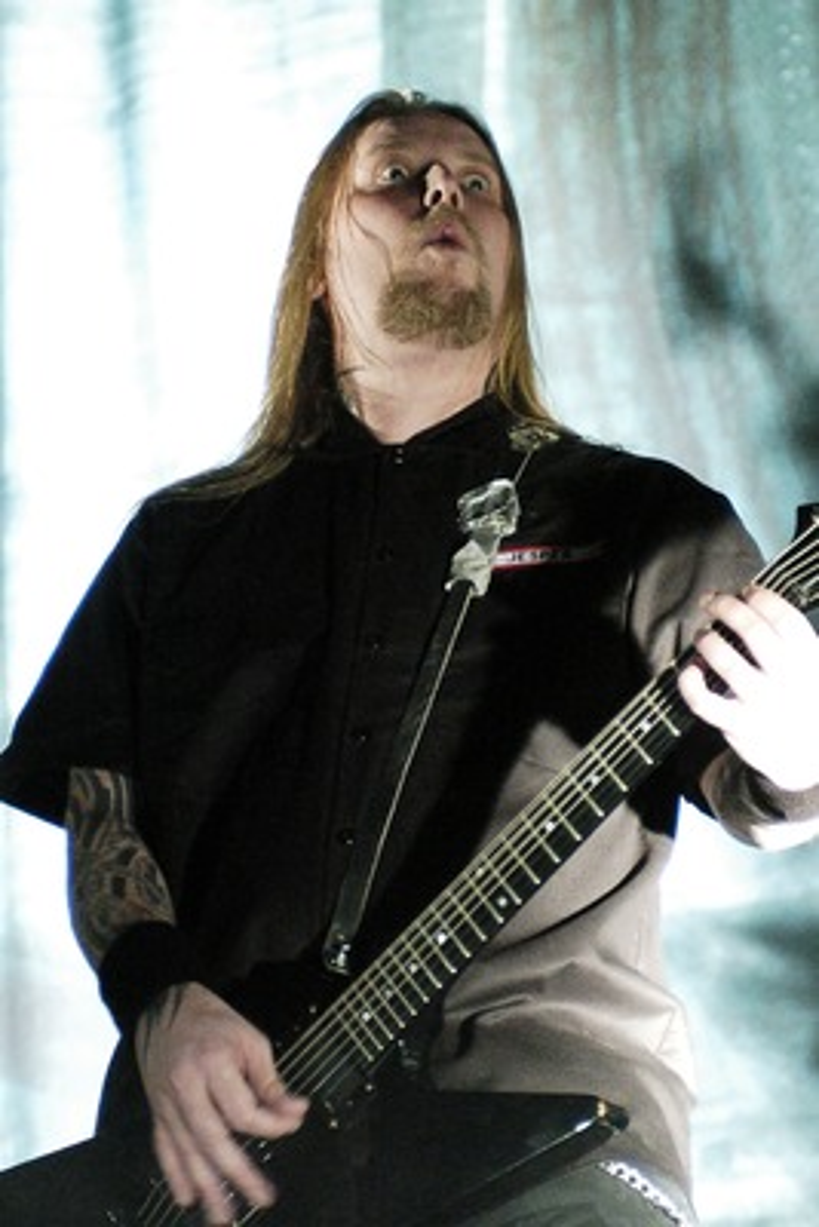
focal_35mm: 84
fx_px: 2864
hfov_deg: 16.3
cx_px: 410
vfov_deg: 24.2
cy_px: 614
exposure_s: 1/125
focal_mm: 56
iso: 1600
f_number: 2.8
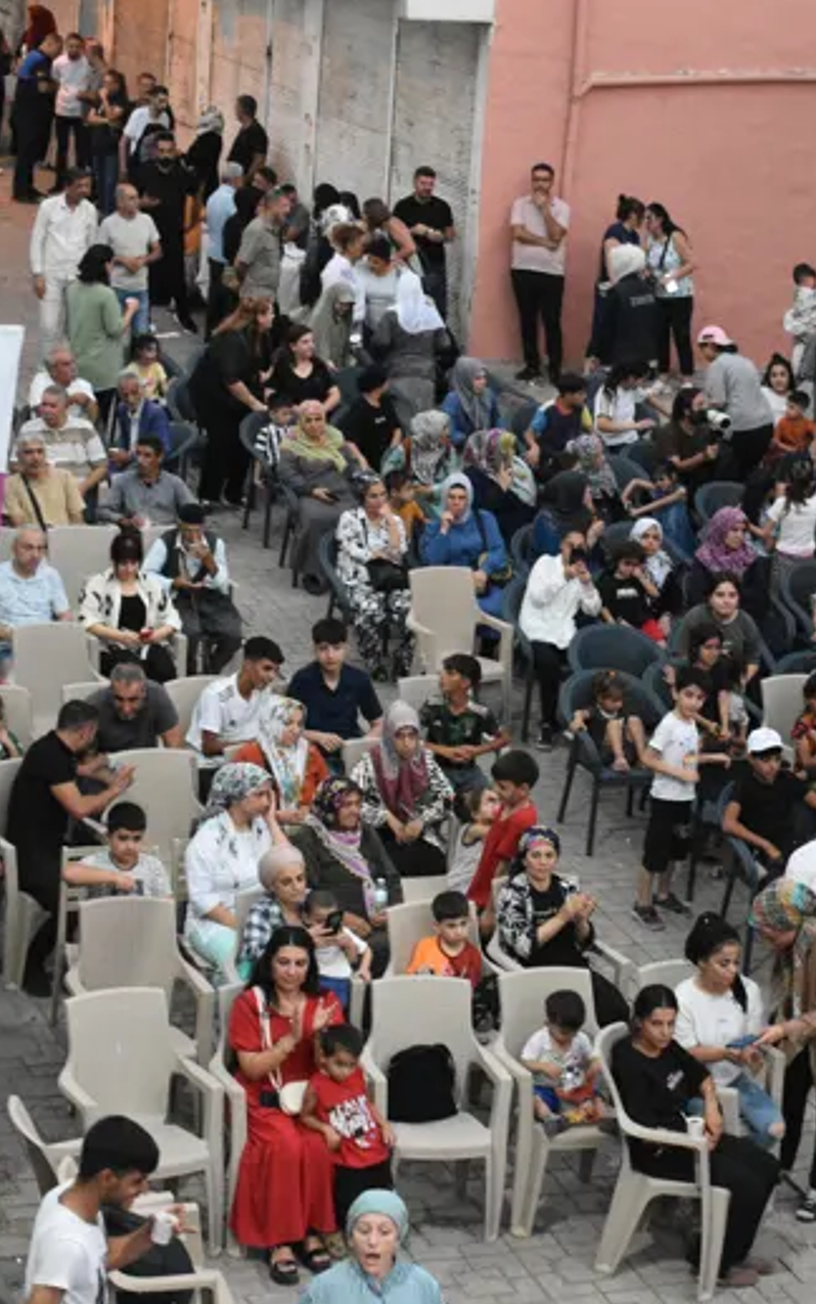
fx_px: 3023
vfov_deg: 24.4
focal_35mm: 85
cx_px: 642
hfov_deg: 15.3
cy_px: 680
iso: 3200
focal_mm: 24
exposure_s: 1/80
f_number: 4.5
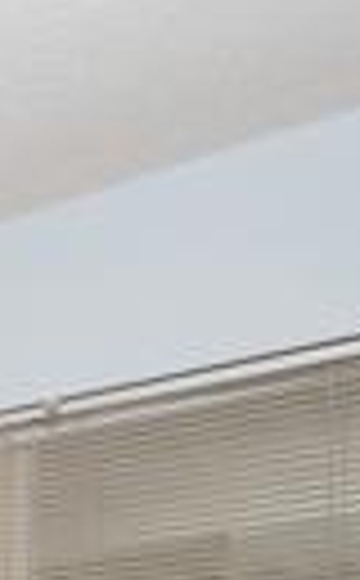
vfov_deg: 24.5
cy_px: 794
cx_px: -904
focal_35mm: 71
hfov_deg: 9.5
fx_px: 1121
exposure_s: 1/40
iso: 320
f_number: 7.1
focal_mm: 14
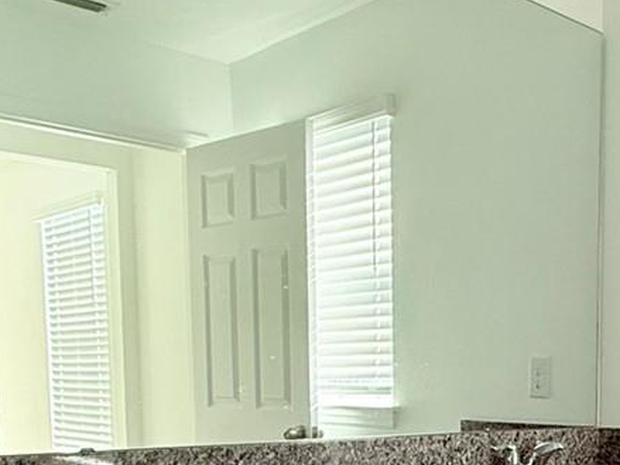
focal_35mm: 51
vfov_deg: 26.8
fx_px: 913
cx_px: 561
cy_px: 481
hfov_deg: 35.3
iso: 125
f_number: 2.2
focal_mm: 2.22
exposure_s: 1/99
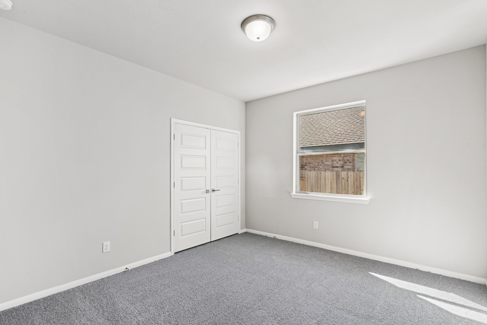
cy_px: 160
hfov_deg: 93.3
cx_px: 239
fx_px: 230
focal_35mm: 17
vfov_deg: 70.5
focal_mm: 16
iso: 100
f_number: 9
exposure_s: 1/10
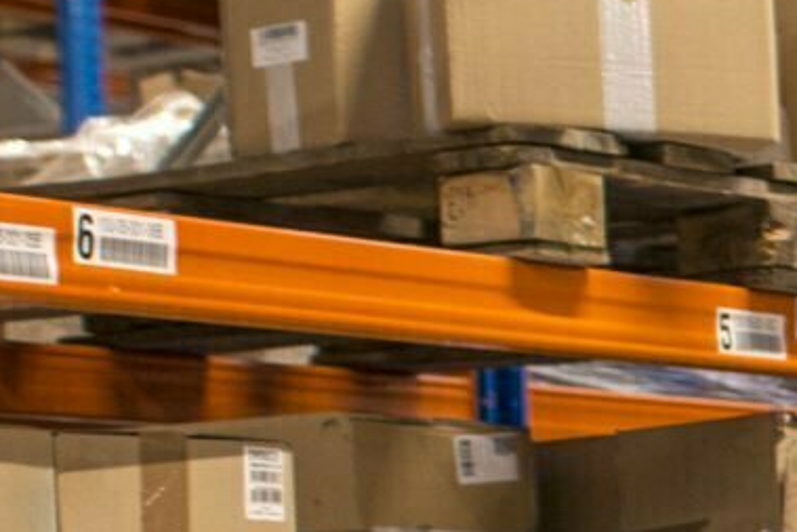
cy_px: 823
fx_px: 2990
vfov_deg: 9.8
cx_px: 2065
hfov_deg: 11.6
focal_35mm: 135
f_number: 2
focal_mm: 20
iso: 500
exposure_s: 1/160
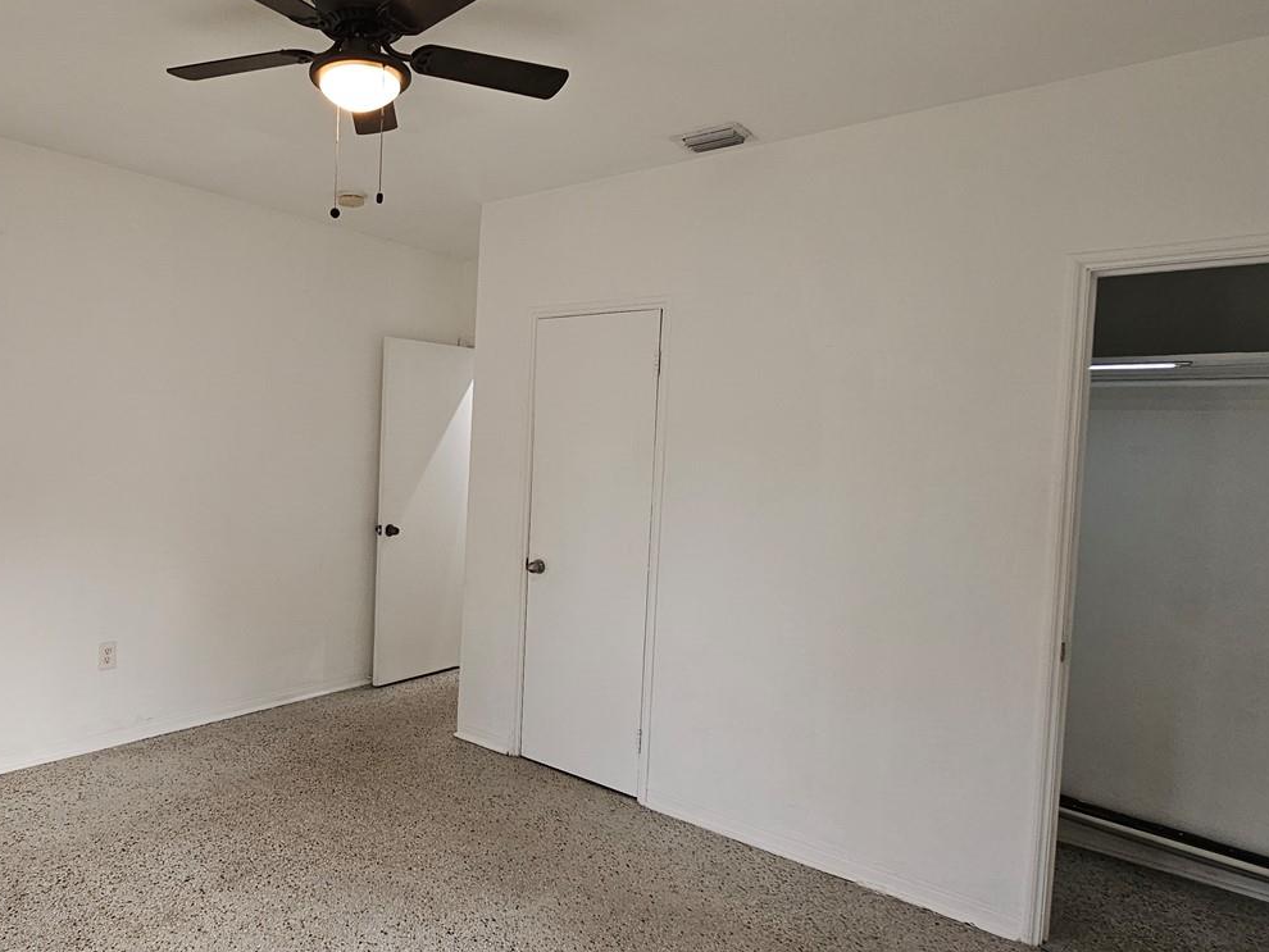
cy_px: 472
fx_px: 770
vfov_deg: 63.5
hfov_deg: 75.8
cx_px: 395
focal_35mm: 21
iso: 125
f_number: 2.2
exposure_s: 1/77.4
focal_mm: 2.2
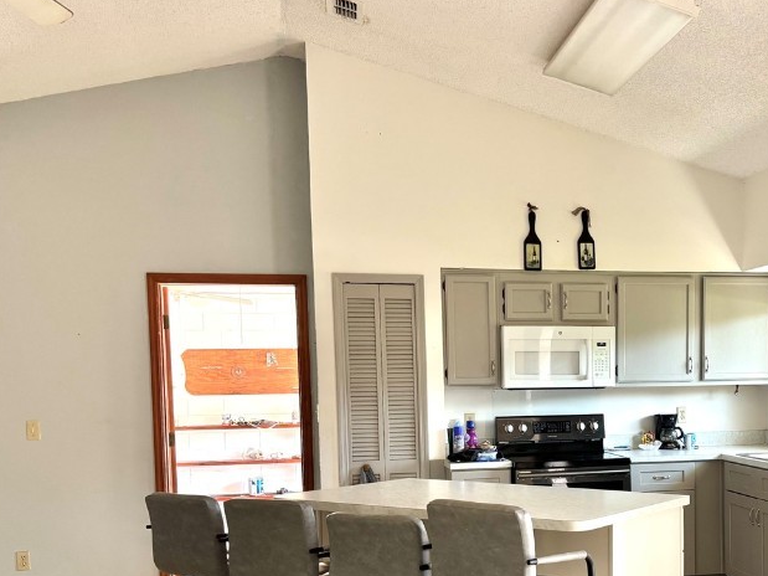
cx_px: 567
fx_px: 954
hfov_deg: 42.6
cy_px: 441
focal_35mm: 43
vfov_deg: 32.9
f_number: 1.6
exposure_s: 1/121
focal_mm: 5.96
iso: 125
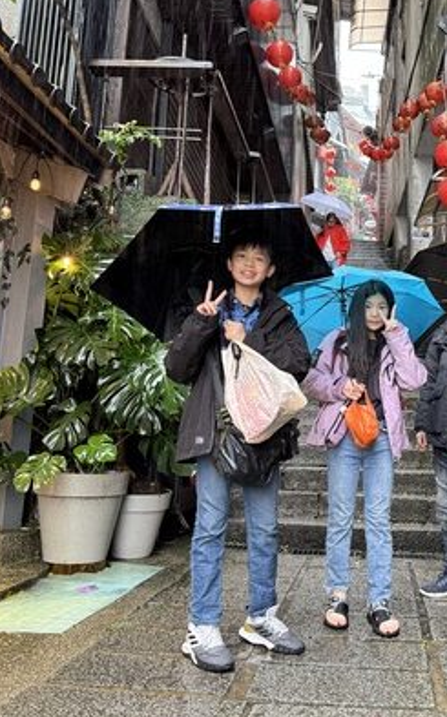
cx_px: 351
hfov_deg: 35.2
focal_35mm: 35
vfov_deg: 55.3
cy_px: 338
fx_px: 683
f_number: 1.78
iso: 400
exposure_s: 1/60
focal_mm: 6.76
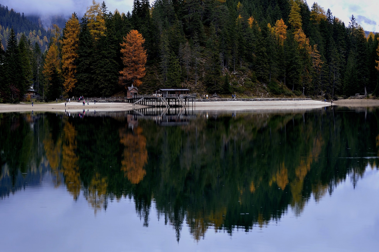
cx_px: 226
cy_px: 103
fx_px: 1199
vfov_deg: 12.0
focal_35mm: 114
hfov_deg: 17.9
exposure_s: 1/80
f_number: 5.6
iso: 100
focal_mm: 62
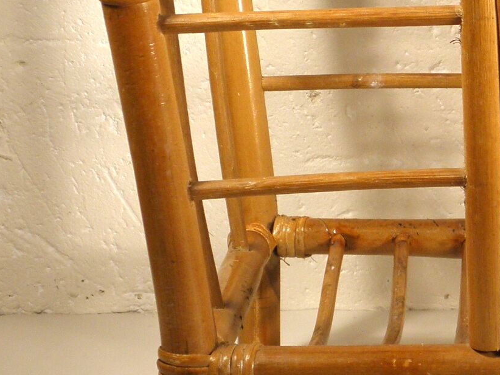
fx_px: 1979
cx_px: 620
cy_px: 54
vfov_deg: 10.8
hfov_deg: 13.9
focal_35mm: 137
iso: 100
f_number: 3.9
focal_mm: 7.9
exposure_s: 1/40
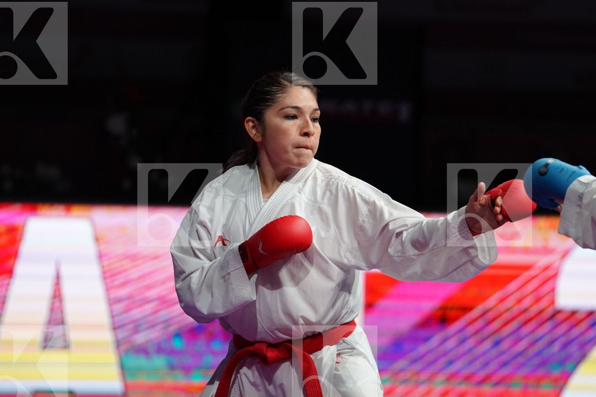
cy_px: 205
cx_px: 335
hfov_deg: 7.7
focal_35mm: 269
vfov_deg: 5.1
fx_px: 4453
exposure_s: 1/1000
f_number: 2.8
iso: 2500
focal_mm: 195
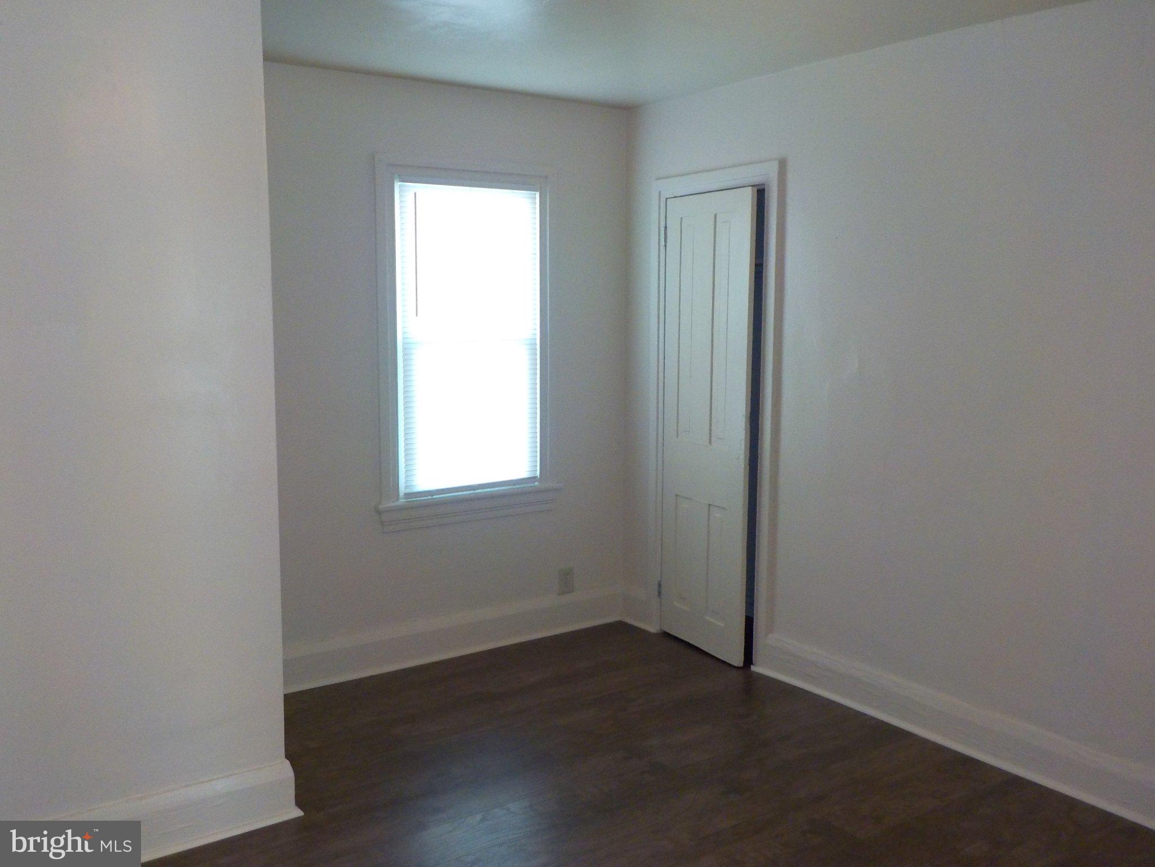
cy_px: 434
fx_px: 1001
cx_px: 578
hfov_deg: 60.0
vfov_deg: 46.8
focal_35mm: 30
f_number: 3.3
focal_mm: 4.1
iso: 280
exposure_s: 1/30
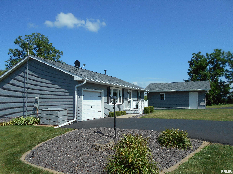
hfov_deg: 67.3
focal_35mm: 26
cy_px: 87
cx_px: 116
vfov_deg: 53.1
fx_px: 175
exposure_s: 1/1250
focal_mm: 4.6
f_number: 3.2
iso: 80
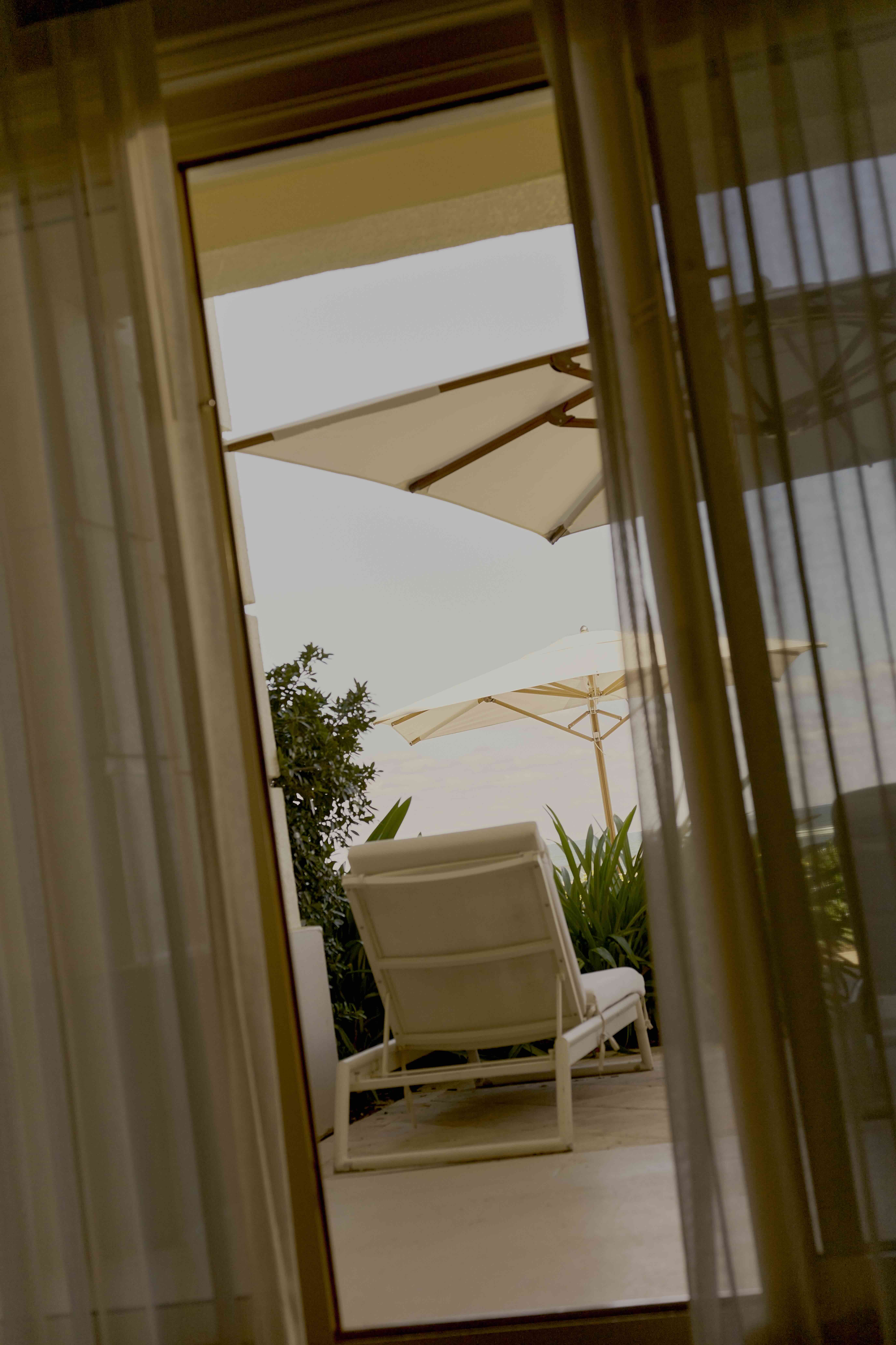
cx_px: 448
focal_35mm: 50
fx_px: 1867
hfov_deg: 27.0
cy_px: 672
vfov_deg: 39.6
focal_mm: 50
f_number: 4.5
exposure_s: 1/800
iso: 200
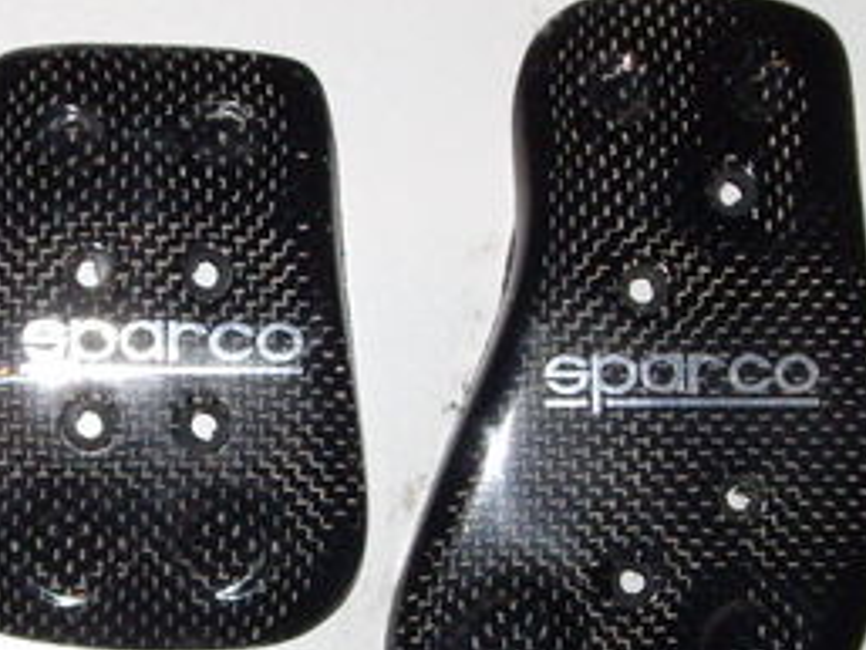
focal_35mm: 137
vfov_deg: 10.8
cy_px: 418
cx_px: 246
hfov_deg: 14.4
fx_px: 3429
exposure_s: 1/60
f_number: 3.3
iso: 200
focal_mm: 9
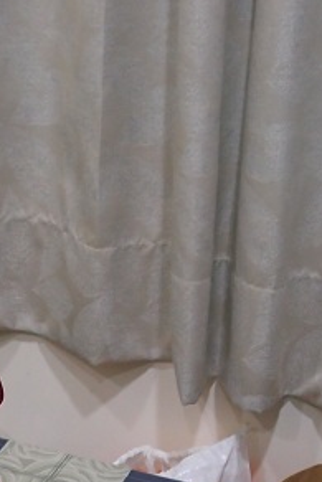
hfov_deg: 11.9
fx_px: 1501
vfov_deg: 17.8
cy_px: 473
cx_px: -93
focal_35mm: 112
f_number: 2
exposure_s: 1/15
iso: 200
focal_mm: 8.99
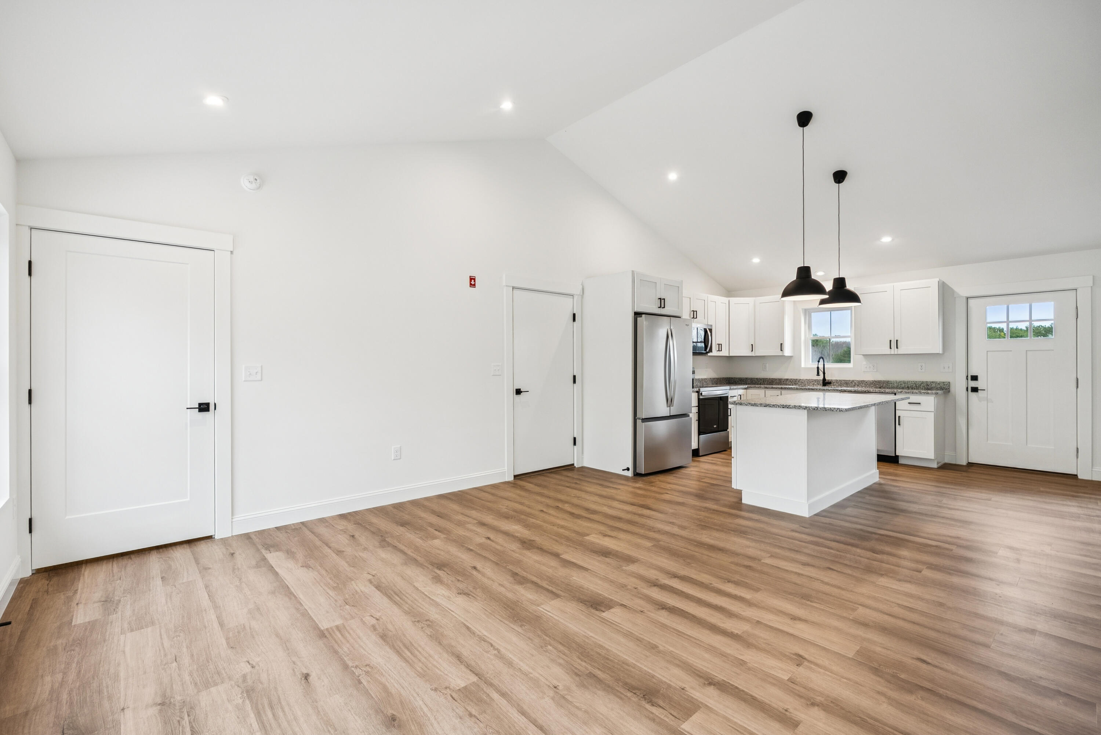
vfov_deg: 73.8
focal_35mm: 16
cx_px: 550
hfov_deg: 96.7
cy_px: 368
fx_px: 490
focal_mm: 16
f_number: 4
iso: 320
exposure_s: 1/40
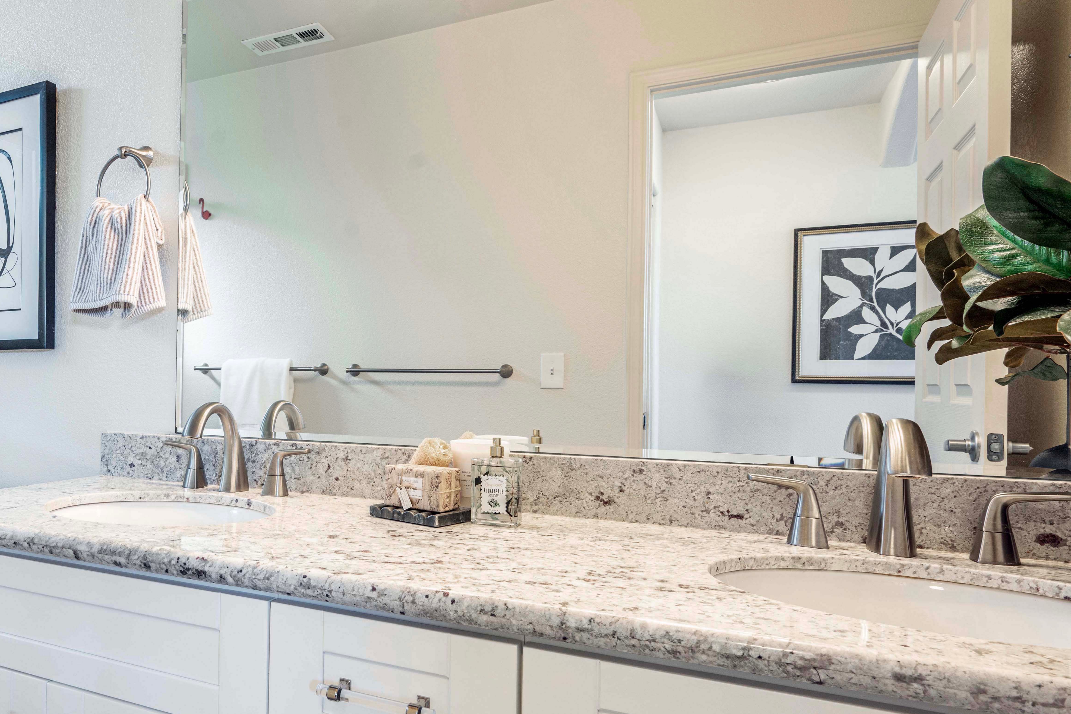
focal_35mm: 25
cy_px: 443
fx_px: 744
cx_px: 273
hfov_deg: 67.2
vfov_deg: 50.8
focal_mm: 14
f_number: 9
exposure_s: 1/2.5
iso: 250
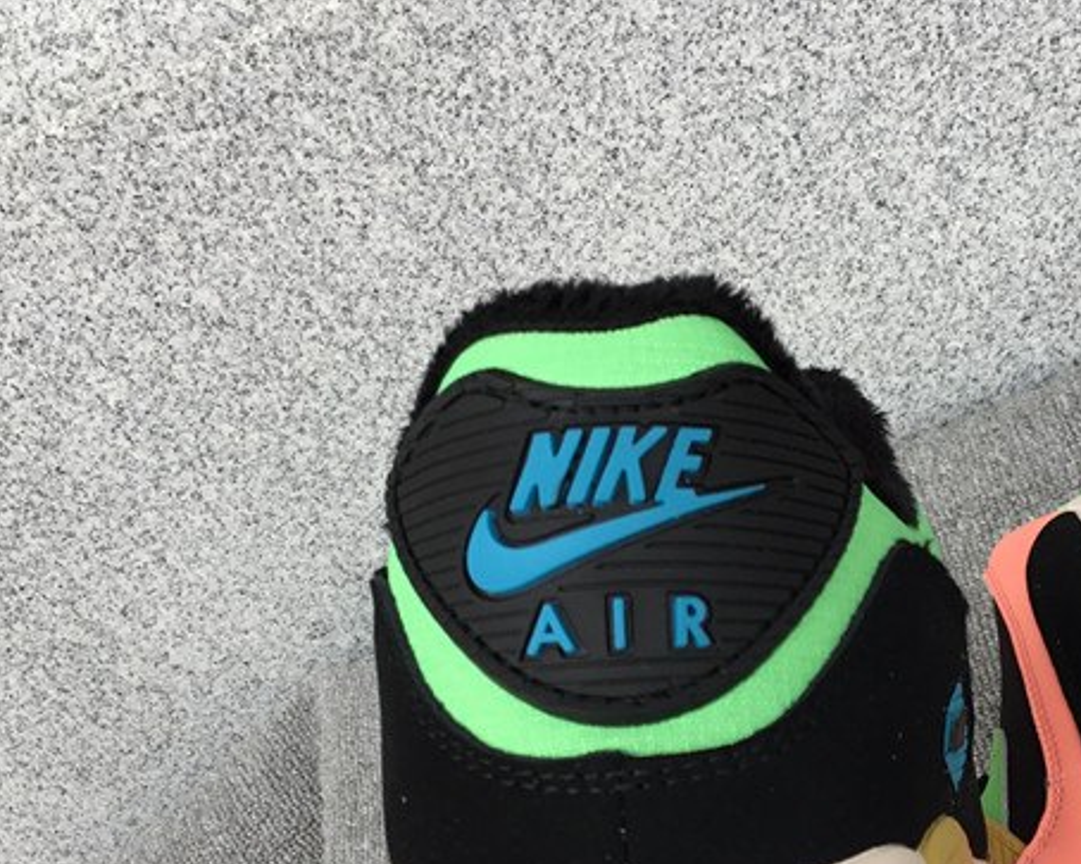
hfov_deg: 31.0
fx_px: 1919
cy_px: 651
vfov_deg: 25.1
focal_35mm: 60
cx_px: 798
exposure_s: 1/50
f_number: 2.4
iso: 25
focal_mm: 3.3
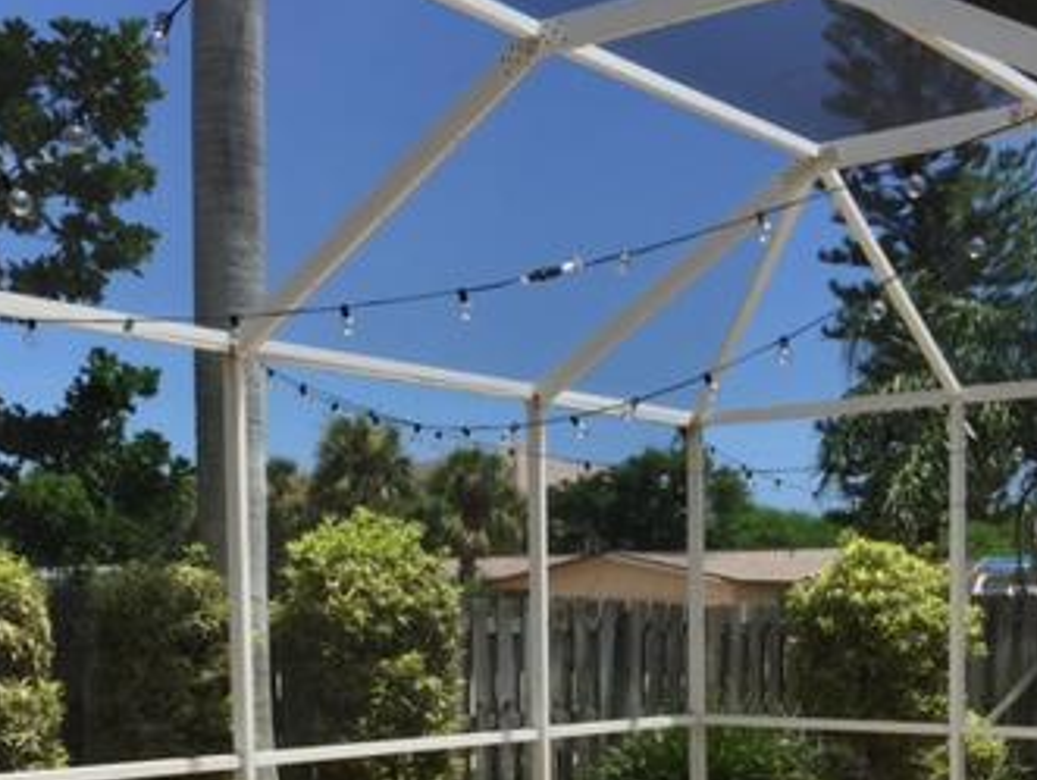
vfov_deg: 25.1
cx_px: 420
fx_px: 1679
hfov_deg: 34.2
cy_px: 742
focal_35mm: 56
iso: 32
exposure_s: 1/1883
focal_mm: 4.15
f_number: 2.2
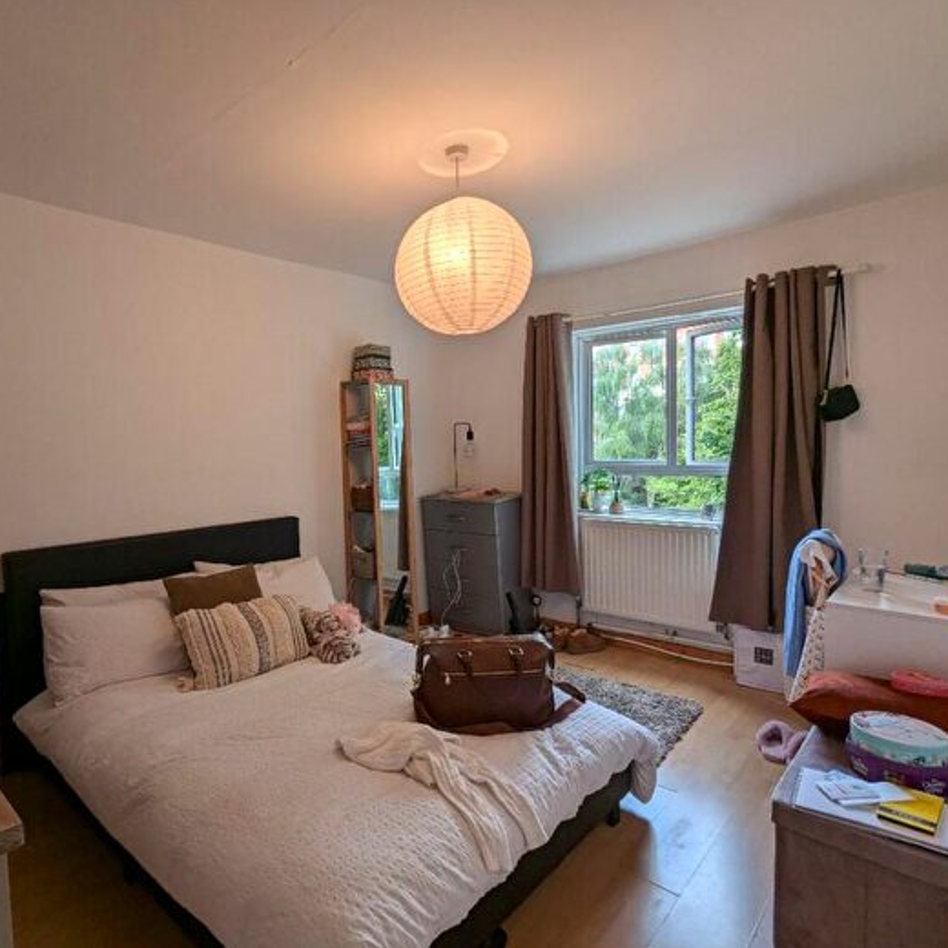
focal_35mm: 19
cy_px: 475
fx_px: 589
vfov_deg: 77.7
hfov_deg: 76.8
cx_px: 380
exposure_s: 1/100
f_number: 2.2
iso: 50
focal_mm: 2.35
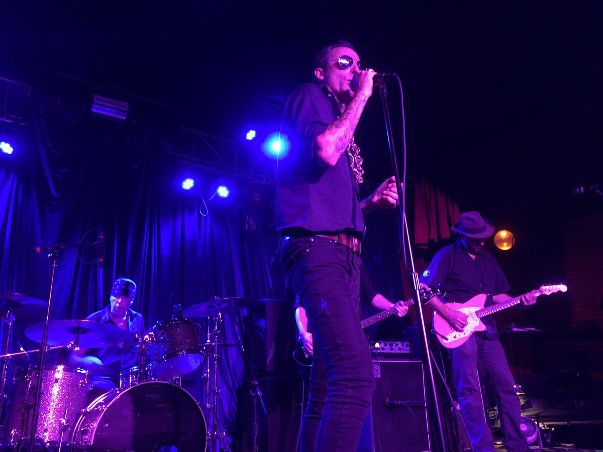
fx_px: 505
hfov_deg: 61.7
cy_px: 226
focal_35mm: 29
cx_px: 302
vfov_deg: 48.2
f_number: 2.2
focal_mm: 4.15
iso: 250
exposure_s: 1/15
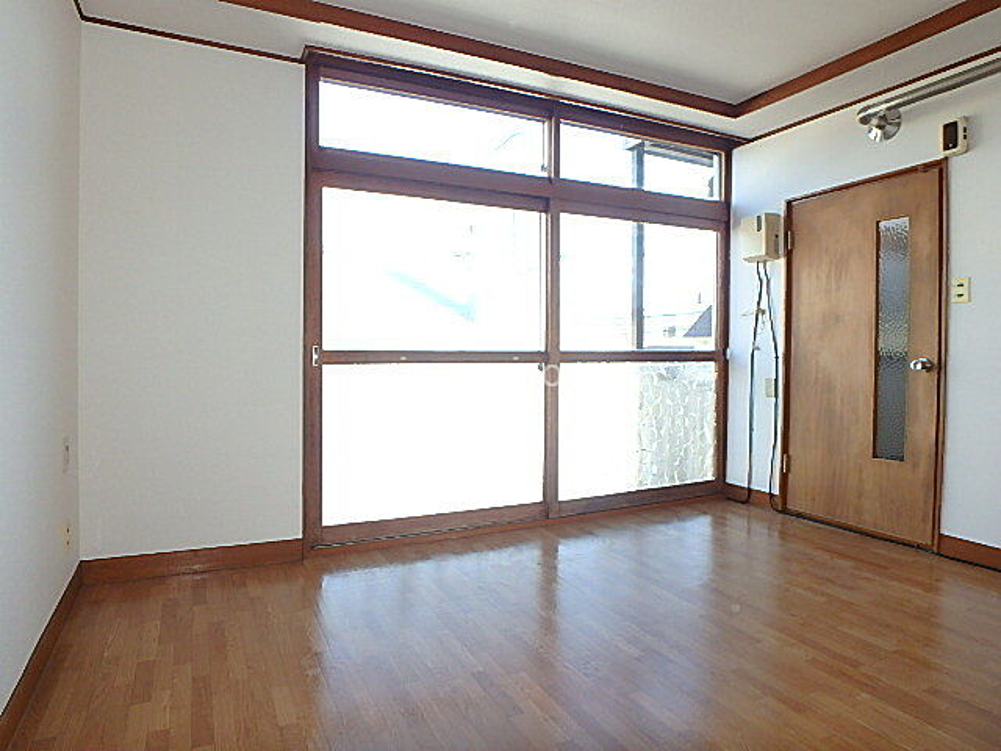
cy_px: 376
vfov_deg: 63.4
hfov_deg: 79.0
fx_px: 607
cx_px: 500
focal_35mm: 21
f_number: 3.5
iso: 125
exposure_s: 1/80
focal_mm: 3.7
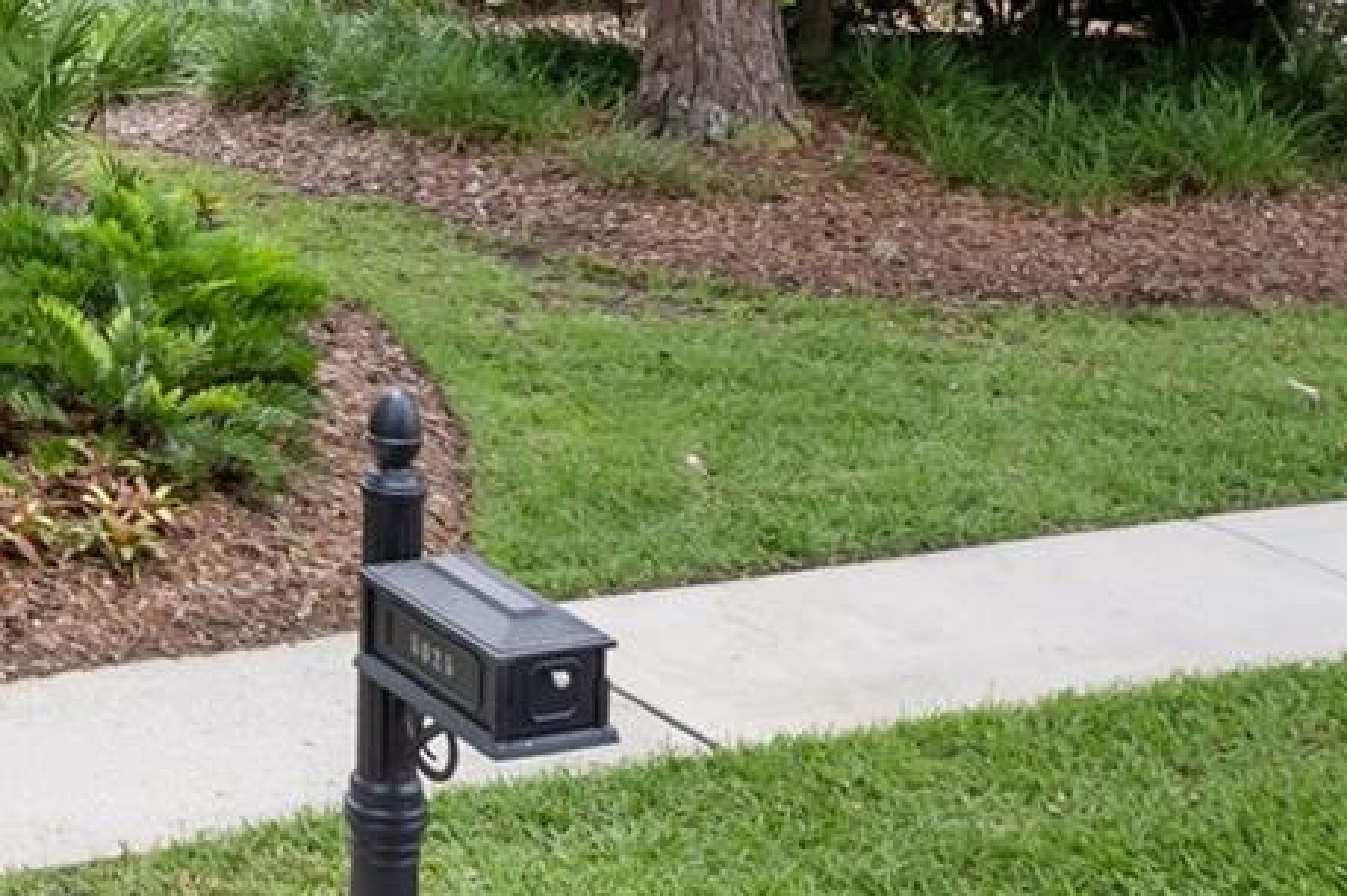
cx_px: -613
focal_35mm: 77
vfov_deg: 17.0
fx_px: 2879
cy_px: -161
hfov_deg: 22.2
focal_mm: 8.38
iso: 100
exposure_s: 1/320
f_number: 2.8
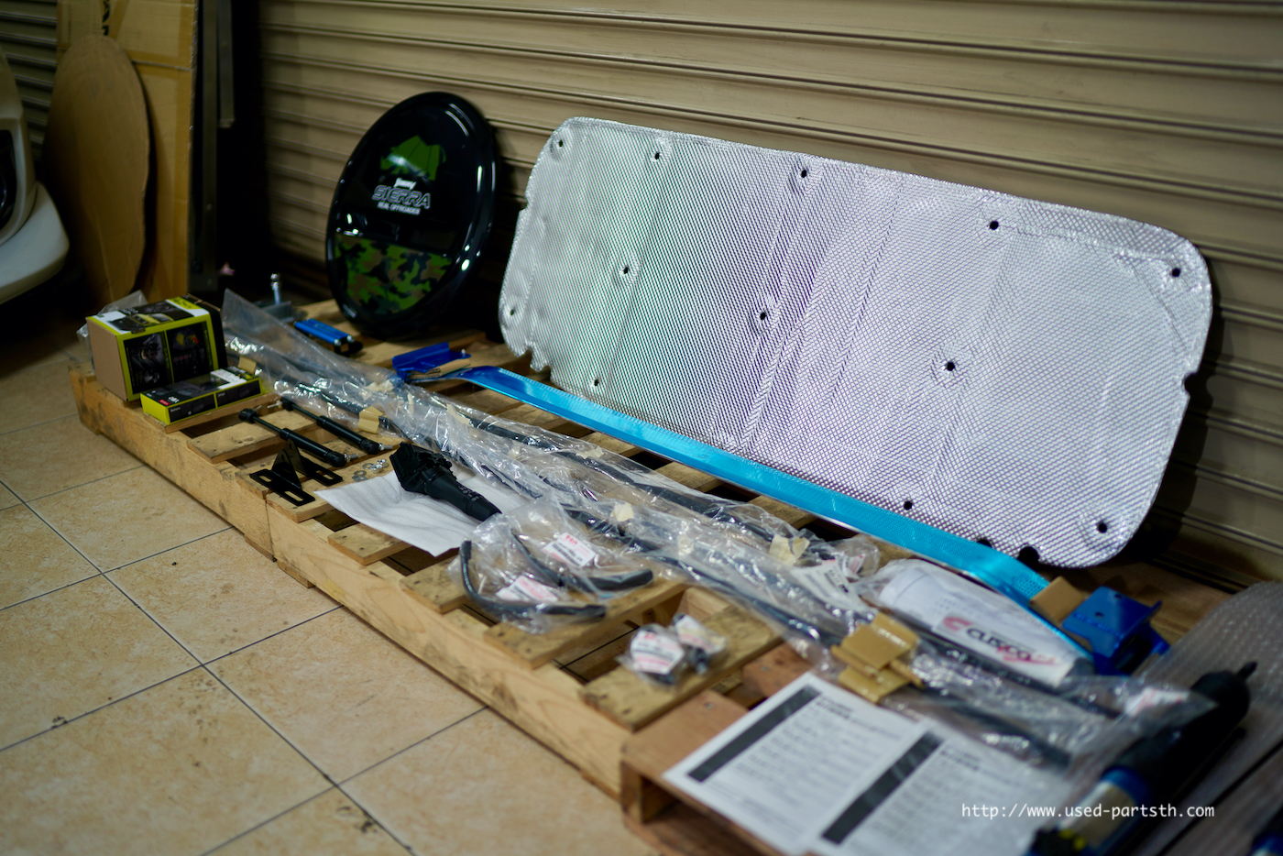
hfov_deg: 54.4
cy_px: 428
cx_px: 642
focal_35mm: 35
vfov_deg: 37.9
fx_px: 1248
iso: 100
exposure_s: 1/50
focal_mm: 35
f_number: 1.4
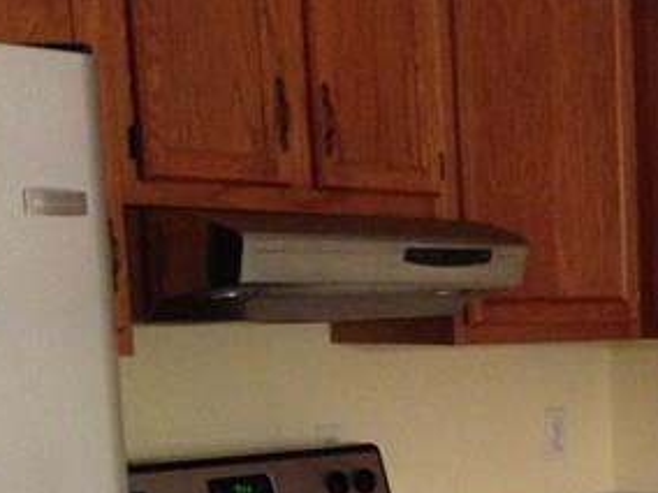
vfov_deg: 12.0
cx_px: 897
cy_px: 699
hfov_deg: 15.6
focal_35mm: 119
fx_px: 2262
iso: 320
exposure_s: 1/20
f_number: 2.4
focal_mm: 4.12
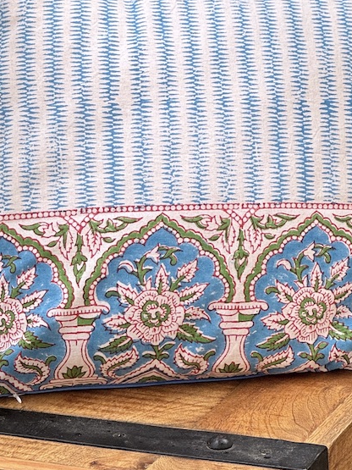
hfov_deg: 9.4
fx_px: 2143
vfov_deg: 12.5
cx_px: 121
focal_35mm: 158
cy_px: 103
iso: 64
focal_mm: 9
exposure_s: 1/99
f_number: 2.8
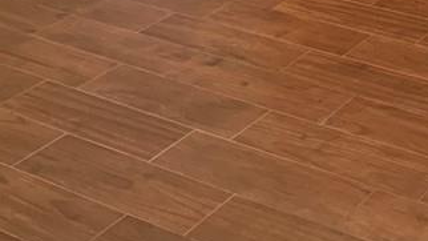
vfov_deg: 11.9
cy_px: -254
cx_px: 393
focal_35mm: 90
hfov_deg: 23.0
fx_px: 1021
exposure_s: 1/60
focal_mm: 4.25
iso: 320
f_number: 1.8
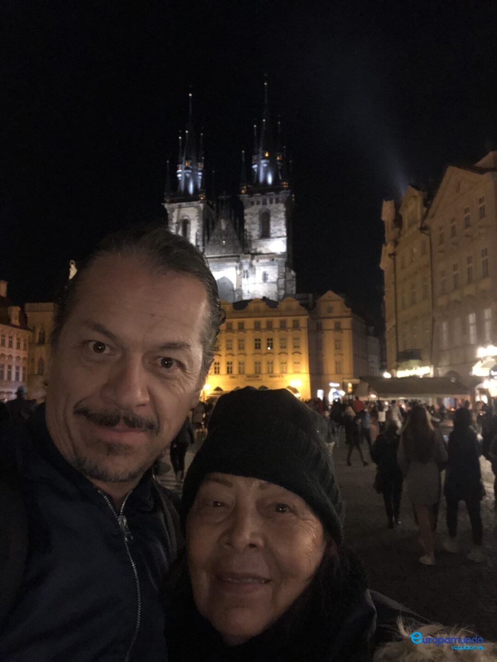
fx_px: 612
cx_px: 248
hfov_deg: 44.2
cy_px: 331
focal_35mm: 32
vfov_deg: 56.8
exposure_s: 1/17
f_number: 2.2
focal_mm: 2.87
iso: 320
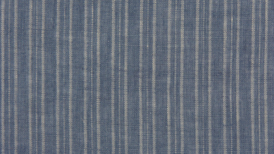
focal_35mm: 210
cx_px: 137
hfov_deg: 10.3
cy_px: 62
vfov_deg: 5.8
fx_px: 1525
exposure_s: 1/60.1
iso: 50
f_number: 4.1
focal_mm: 49
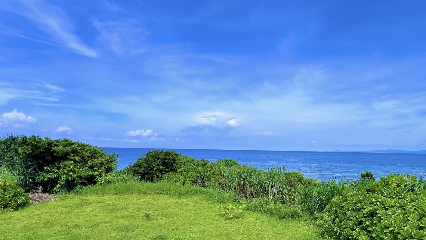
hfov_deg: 86.3
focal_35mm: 20
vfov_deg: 55.6
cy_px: 142
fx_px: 226
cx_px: 235
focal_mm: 1.57
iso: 32
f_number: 1.8
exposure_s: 1/2179
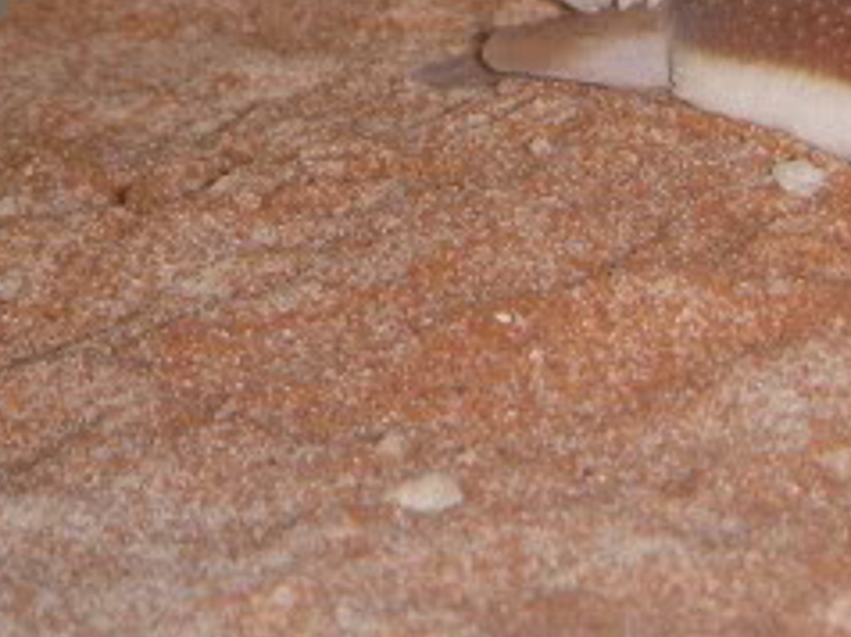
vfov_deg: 4.8
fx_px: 7540
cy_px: 39
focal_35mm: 307
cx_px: 923
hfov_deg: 6.4
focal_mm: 18.9
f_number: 4.2
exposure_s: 1/60
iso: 100
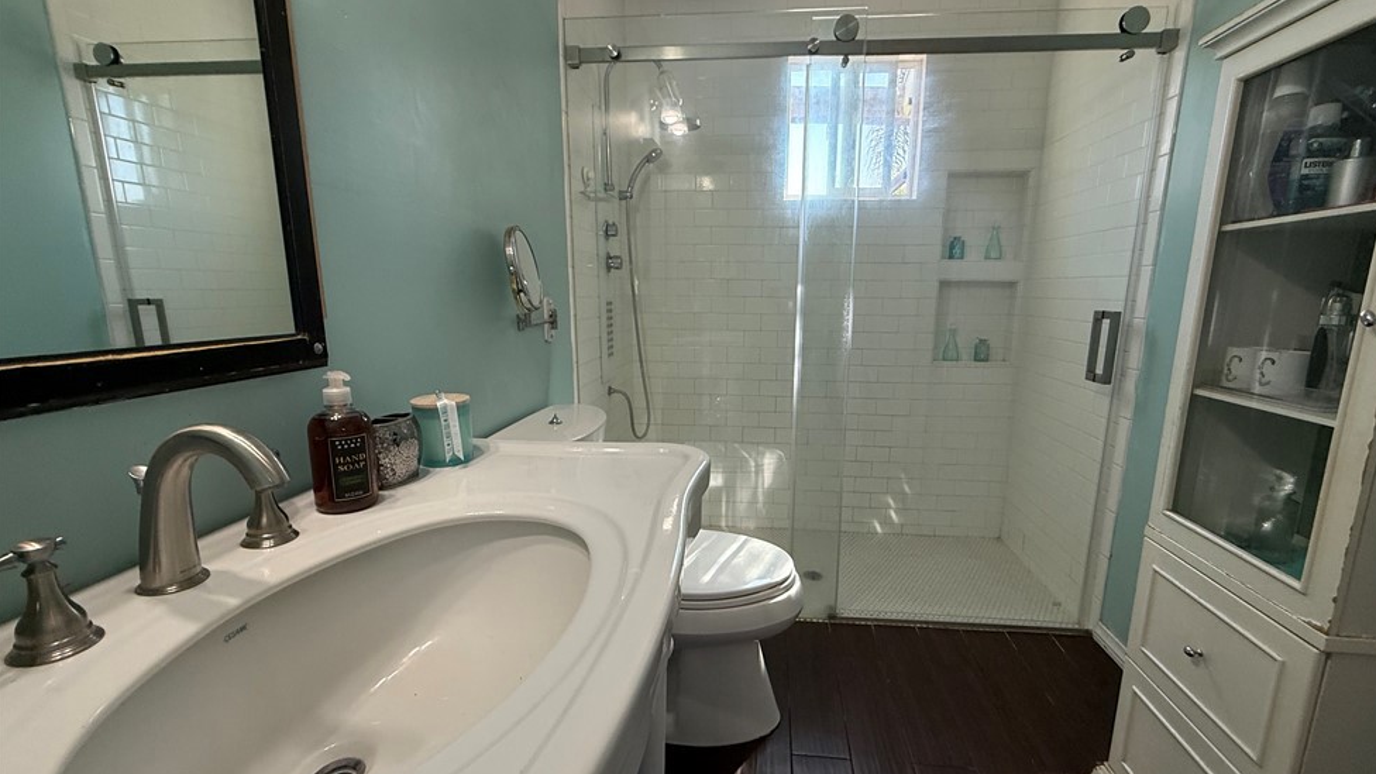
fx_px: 584
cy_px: 403
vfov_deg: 67.1
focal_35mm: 16
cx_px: 719
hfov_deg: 99.3
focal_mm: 2.22
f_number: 2.2
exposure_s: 1/120
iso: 160
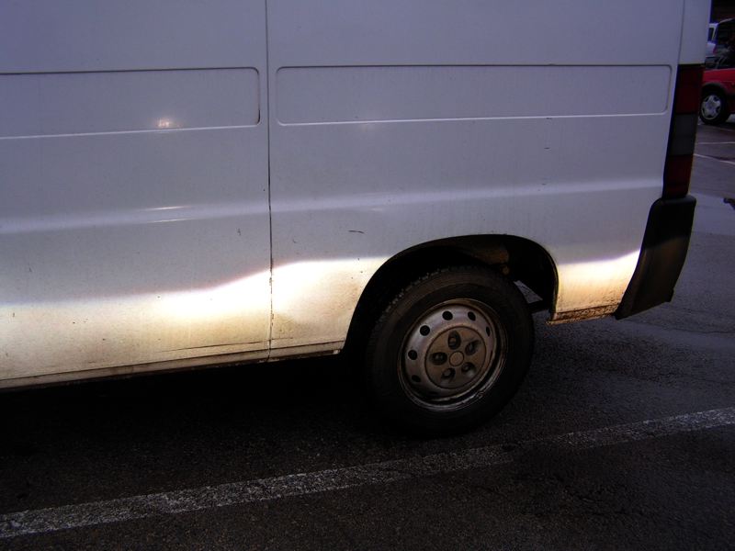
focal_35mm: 38
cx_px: 368
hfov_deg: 49.0
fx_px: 807
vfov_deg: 37.7
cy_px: 276
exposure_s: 1/50
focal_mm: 6.3
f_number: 2.8
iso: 50
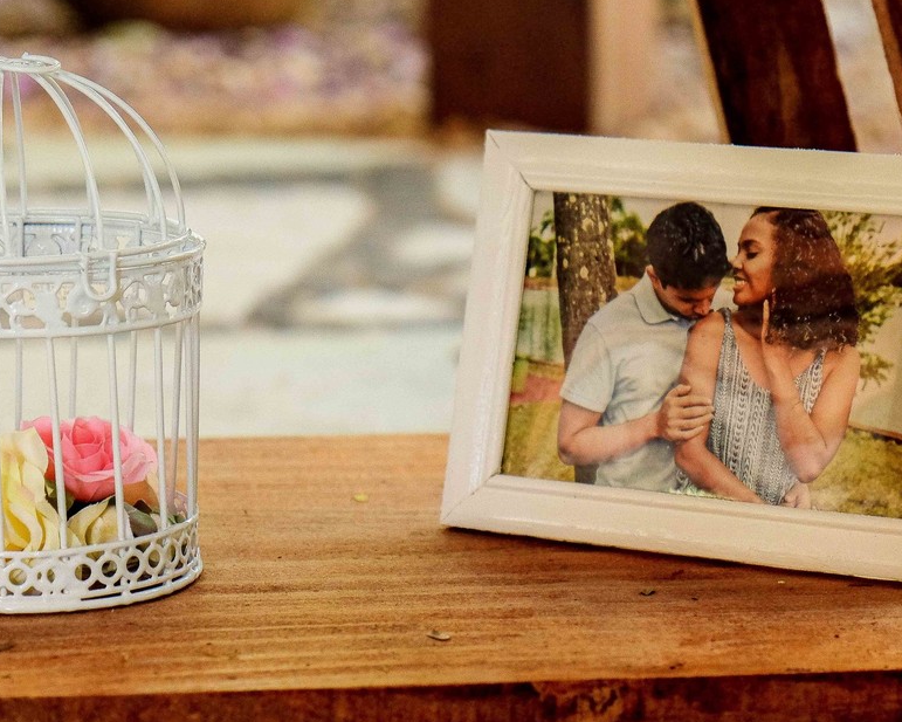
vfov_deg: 13.9
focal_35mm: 111
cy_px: 350
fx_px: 2964
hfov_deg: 17.3
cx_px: 434
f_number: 4
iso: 2000
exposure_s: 1/180
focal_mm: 50.5
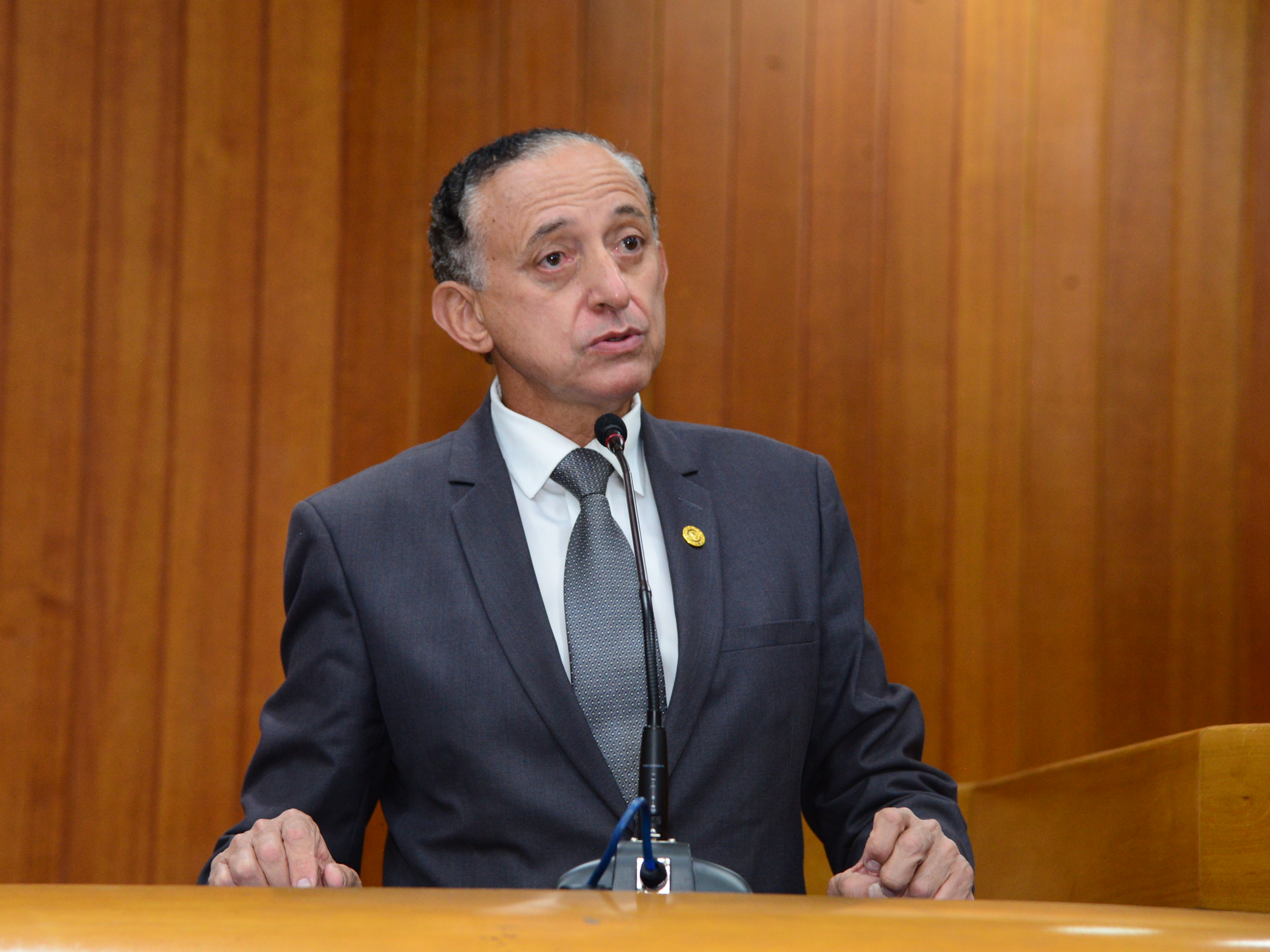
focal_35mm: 130
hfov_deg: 15.2
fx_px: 4769
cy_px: 476
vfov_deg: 11.4
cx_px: 598
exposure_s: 1/60
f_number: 5
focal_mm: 120
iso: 2500
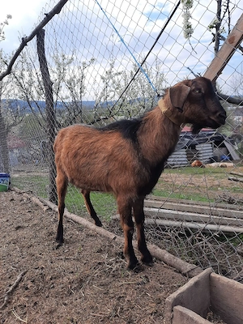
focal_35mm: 25
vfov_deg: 69.4
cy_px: 162
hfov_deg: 54.9
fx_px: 234
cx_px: 122
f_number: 2
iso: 32
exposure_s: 1/588
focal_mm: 4.6
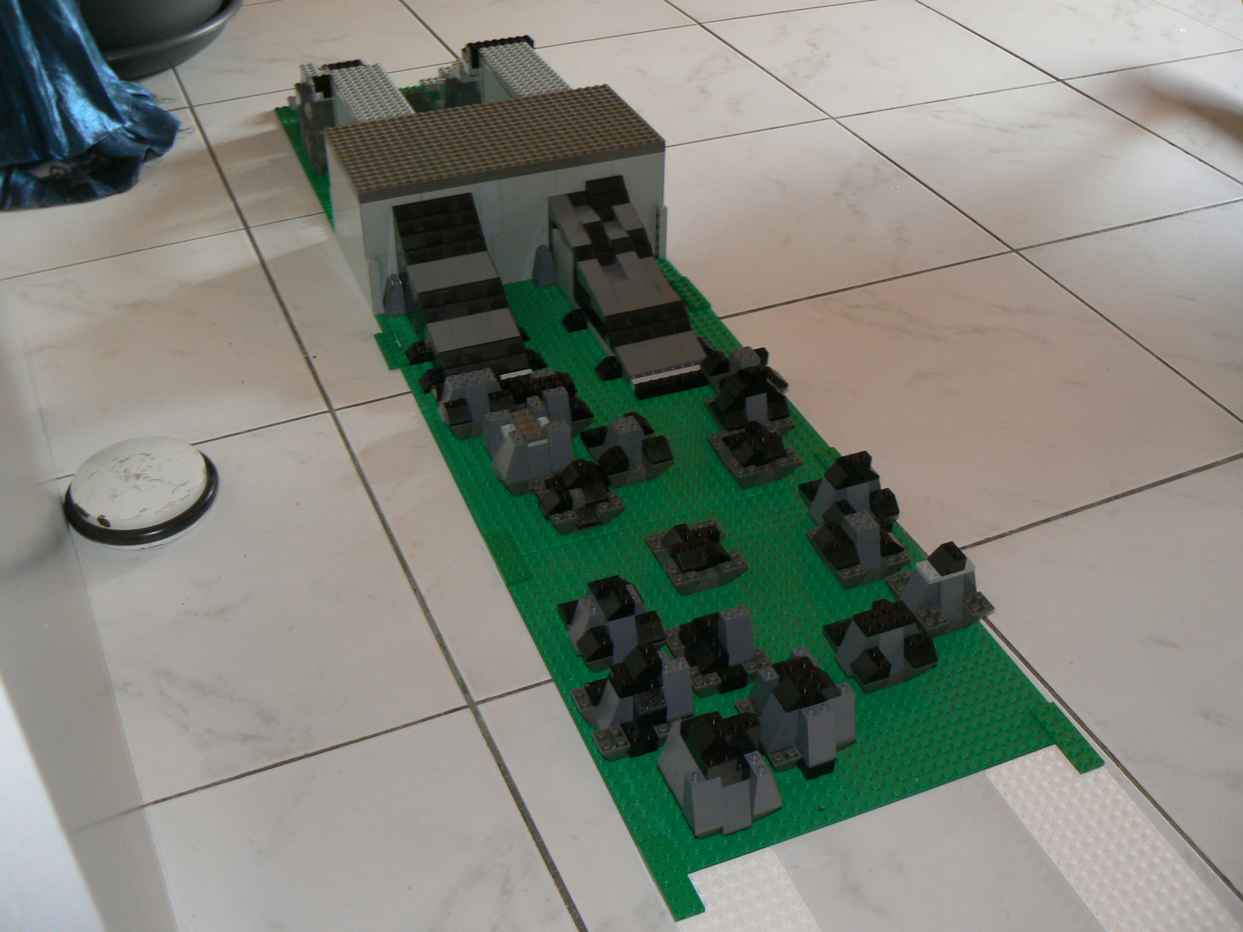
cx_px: 622
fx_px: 1293
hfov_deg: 51.4
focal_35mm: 36
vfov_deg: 39.7
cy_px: 466
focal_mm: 6
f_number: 2.8
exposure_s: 1/10
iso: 100
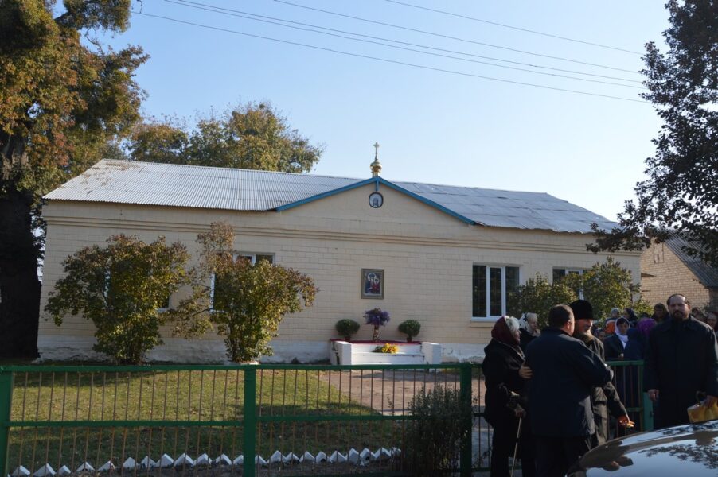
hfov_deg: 67.4
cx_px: 359
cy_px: 238
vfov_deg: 47.9
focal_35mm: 27
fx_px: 538
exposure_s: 1/200
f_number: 7.1
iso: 100
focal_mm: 18
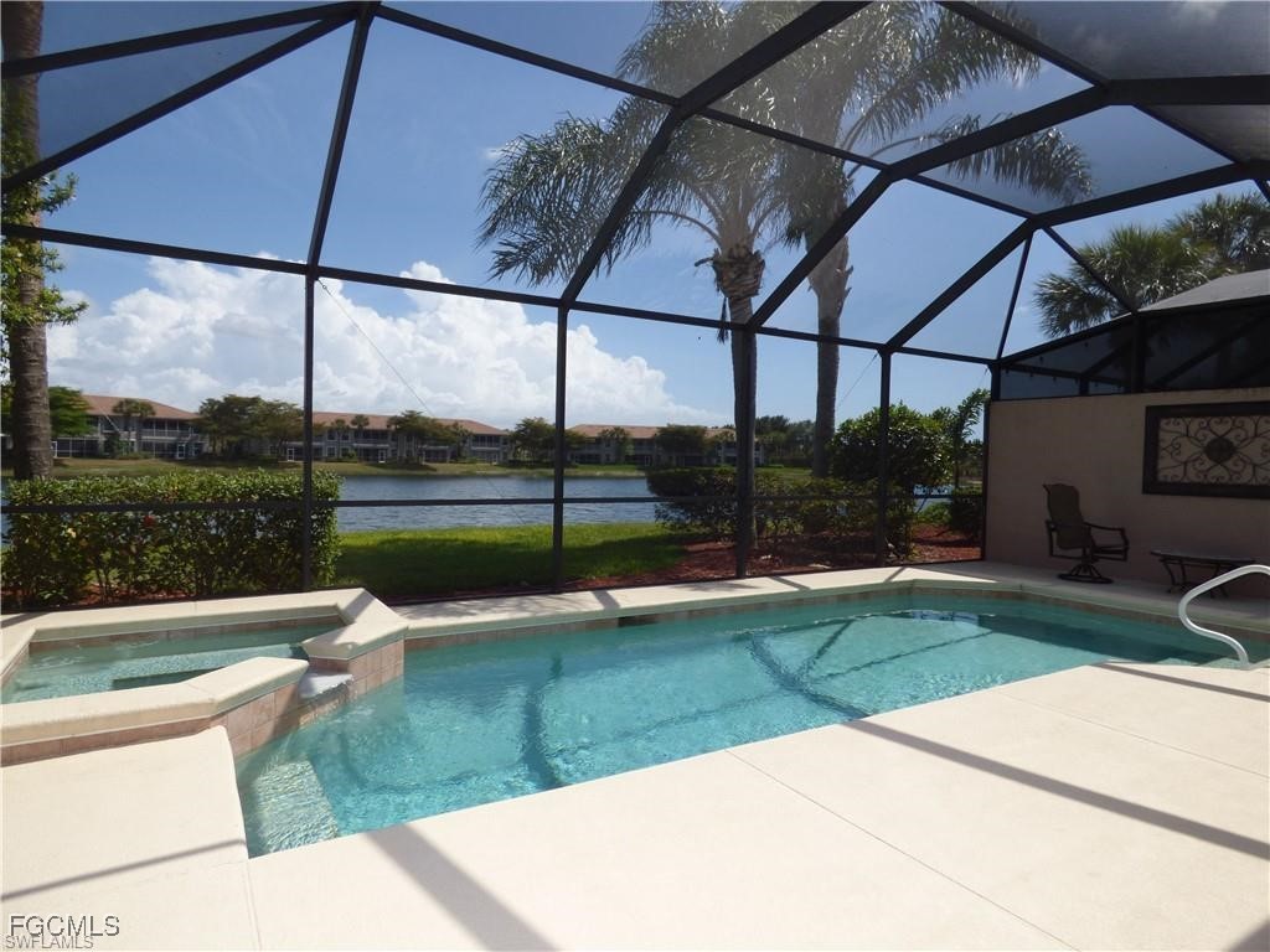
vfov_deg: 66.0
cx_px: 635
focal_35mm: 20
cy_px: 476
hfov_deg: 81.7
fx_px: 734
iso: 100
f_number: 3.5
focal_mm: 3.58
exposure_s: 1/1000
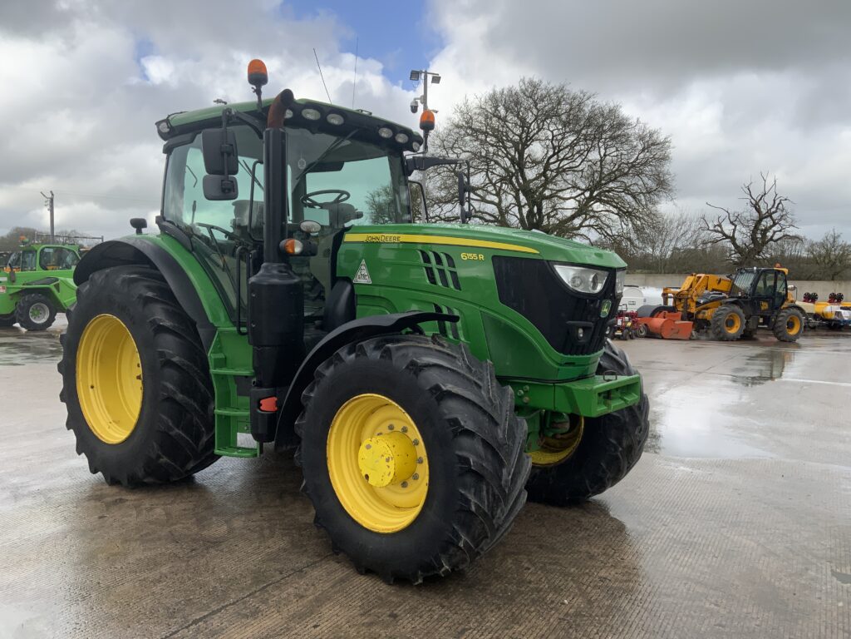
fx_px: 713
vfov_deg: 48.2
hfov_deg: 61.7
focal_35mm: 29
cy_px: 320
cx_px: 426
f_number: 1.8
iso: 16
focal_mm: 3
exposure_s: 1/770
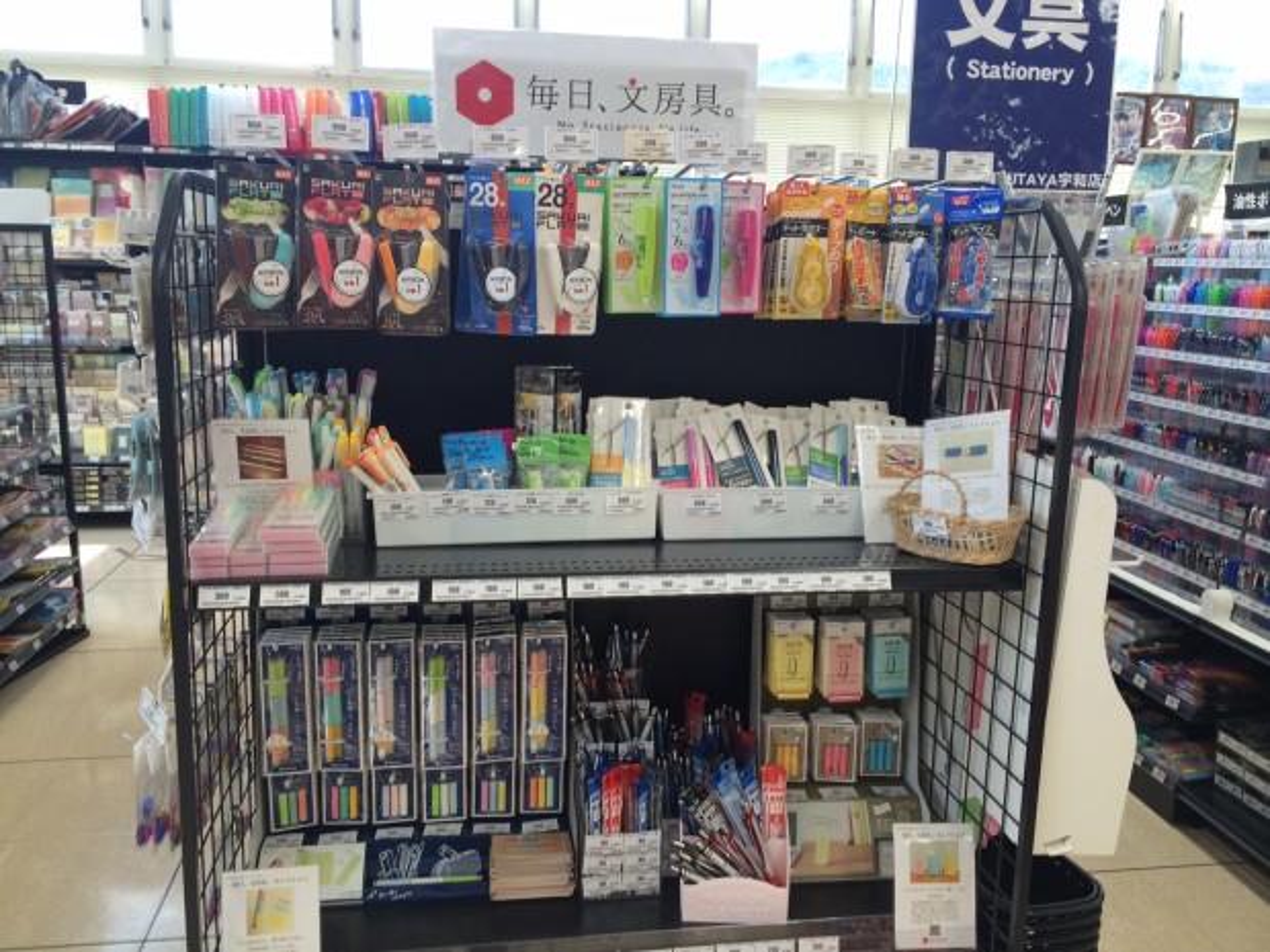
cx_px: 635
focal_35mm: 30
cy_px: 476
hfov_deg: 60.0
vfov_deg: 46.8
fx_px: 1101
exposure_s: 1/60
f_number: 2.2
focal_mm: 4.12
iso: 50
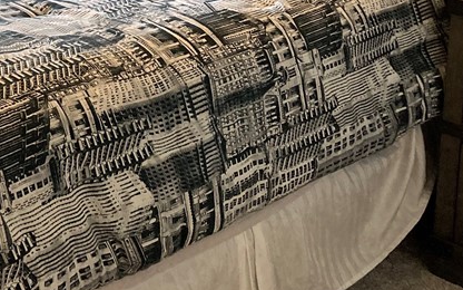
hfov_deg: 26.4
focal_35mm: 73
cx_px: -19
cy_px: -108
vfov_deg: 16.6
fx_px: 921
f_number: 1.8
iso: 200
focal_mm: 3.99
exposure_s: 1/60
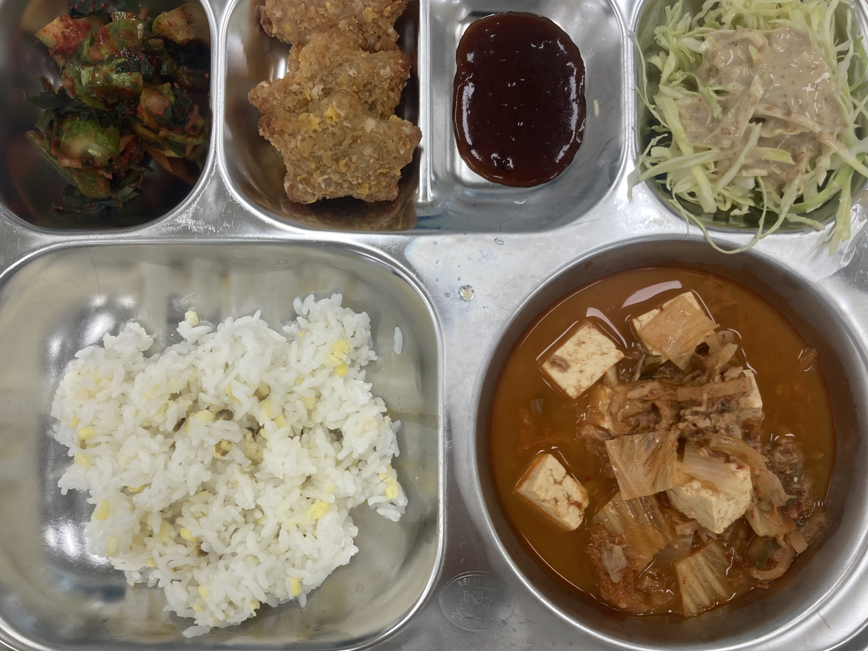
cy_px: 308
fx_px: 752
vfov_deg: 46.8
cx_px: 418
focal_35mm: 30
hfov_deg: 59.9
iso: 50
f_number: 1.8
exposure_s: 1/120
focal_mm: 3.99
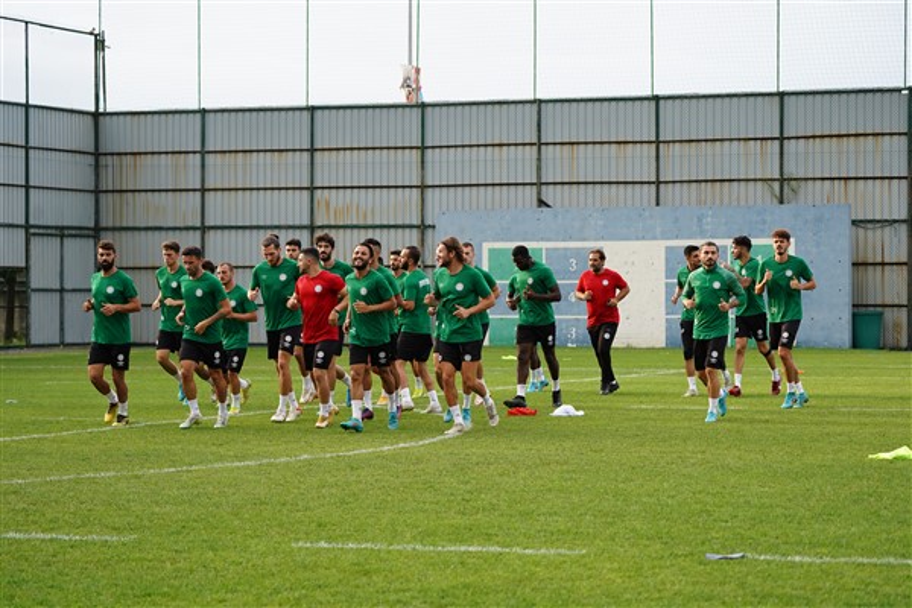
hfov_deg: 20.4
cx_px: 456
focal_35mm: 100
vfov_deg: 13.7
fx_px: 2533
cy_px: 304
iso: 500
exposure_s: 1/500
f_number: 4.5
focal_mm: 100
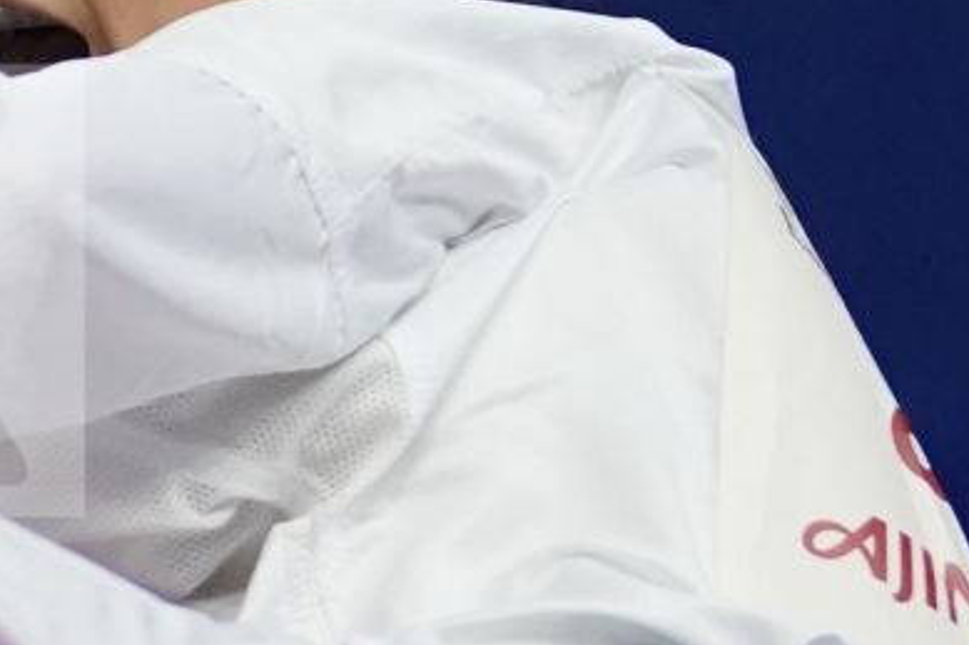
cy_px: 291
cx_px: -991
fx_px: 24779
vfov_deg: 1.5
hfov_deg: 2.2
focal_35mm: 921
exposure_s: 1/1000
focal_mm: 133
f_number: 2.8
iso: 3200
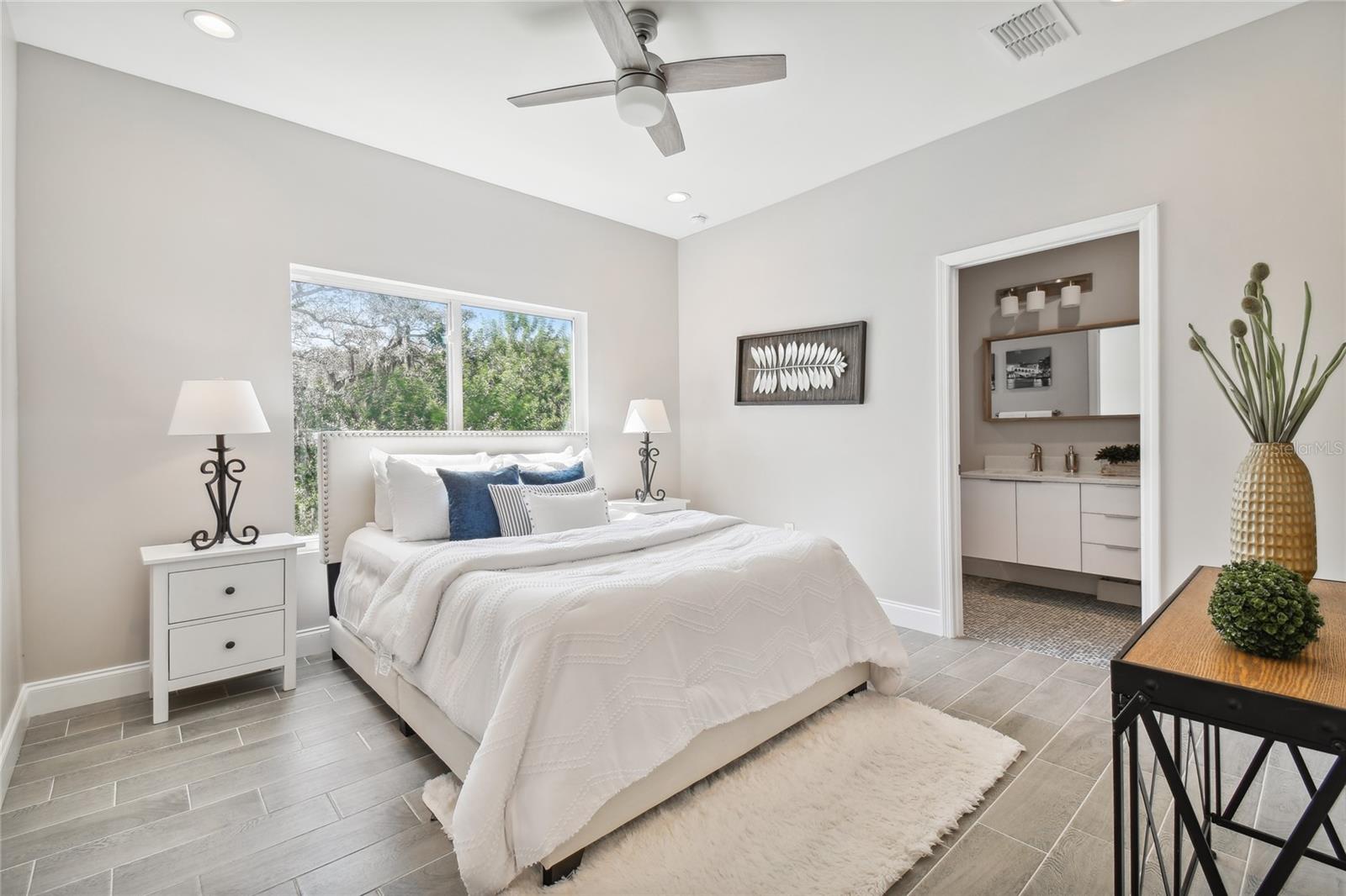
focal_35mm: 15
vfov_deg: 77.3
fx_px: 561
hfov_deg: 100.4
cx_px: 673
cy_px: 448
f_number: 7.1
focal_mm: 10
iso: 100
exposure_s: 1/10
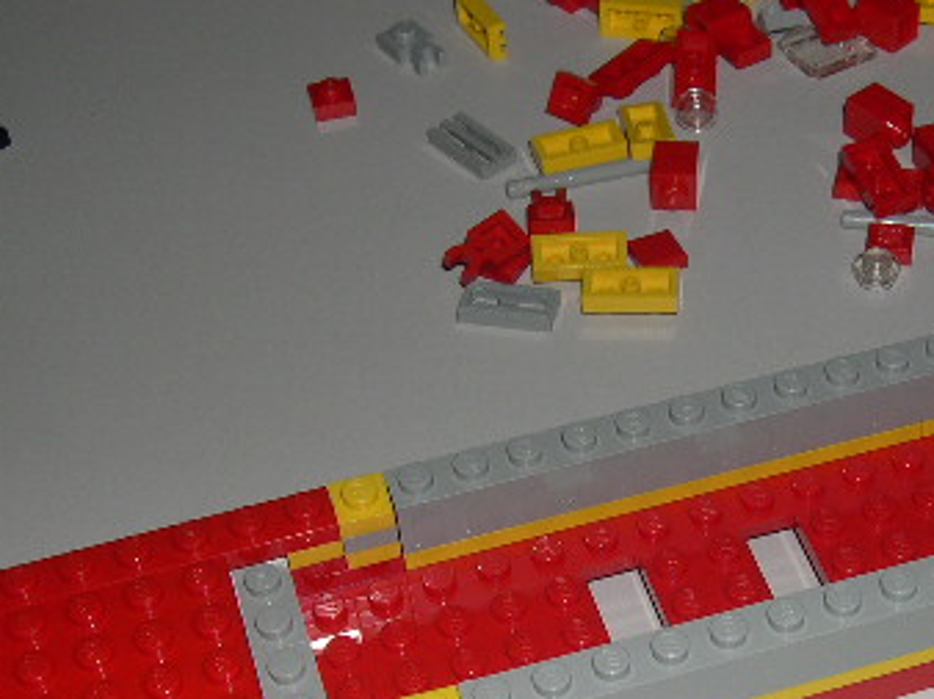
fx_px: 1941
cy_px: 605
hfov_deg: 26.7
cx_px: 688
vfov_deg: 20.1
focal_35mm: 72
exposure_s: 1/60
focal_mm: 8
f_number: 7.6
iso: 100
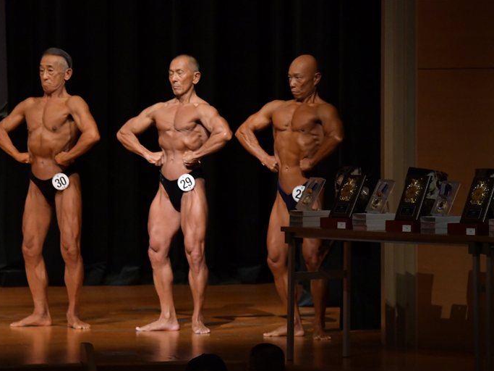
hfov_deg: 7.1
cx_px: 225
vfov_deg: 5.3
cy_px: 186
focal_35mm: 278
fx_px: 3967
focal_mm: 170
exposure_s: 1/400
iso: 5000
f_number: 5.6
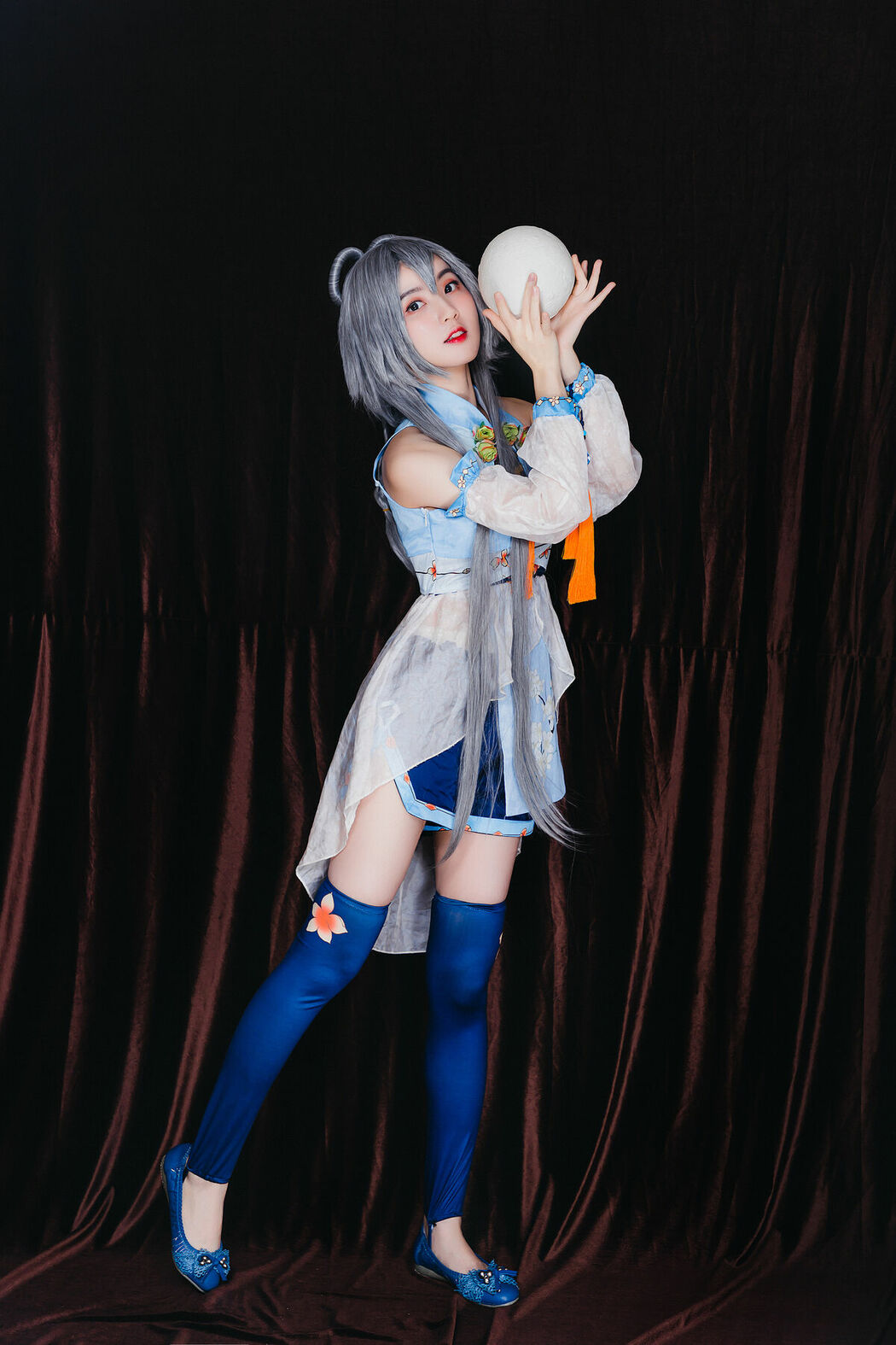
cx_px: 448
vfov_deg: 32.4
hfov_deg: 21.9
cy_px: 672
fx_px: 2314
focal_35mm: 62
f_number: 4
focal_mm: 62
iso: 100
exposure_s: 1/160
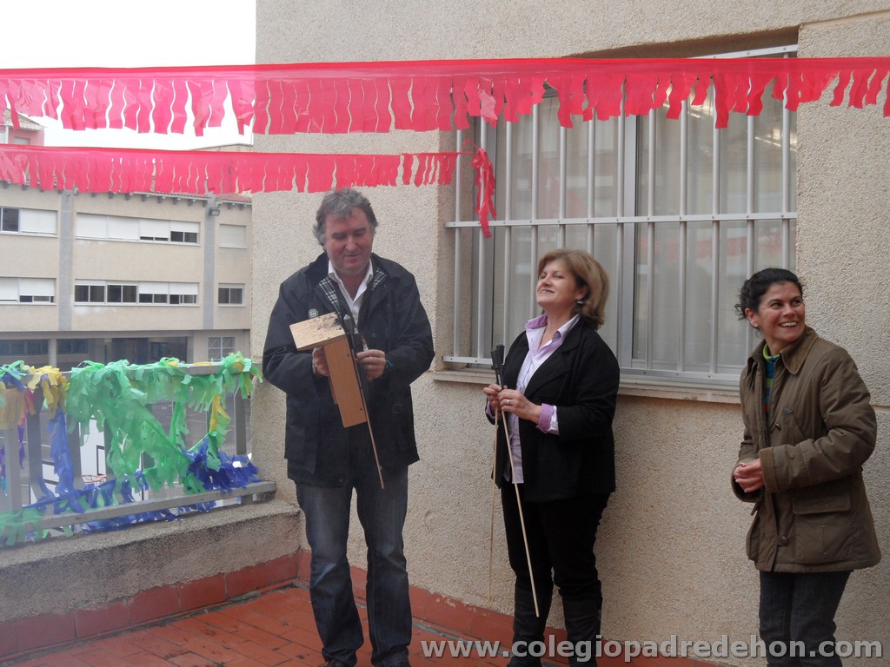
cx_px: 445
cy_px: 334
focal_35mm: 40
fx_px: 1028
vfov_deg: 36.0
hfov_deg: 46.8
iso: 100
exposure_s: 1/125
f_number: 3.6
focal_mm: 6.5
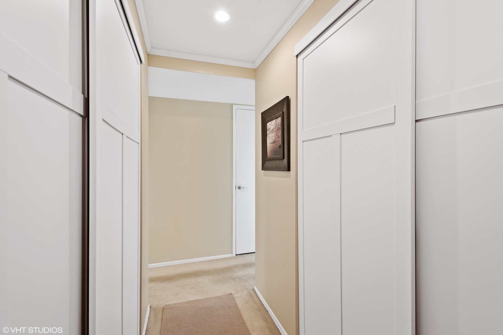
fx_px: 238
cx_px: 252
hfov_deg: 93.3
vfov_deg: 70.5
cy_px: 168
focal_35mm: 17
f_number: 8
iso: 400
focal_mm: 17
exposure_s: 1/1.67
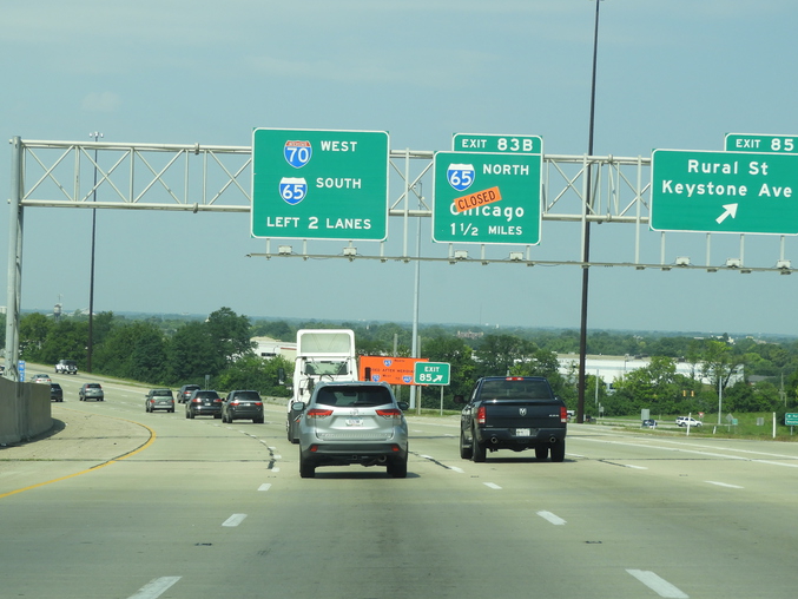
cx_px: 358
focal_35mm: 124
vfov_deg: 12.0
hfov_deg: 15.9
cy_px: 333
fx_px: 2859
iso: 100
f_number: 4.8
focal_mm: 18.8
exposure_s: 1/500
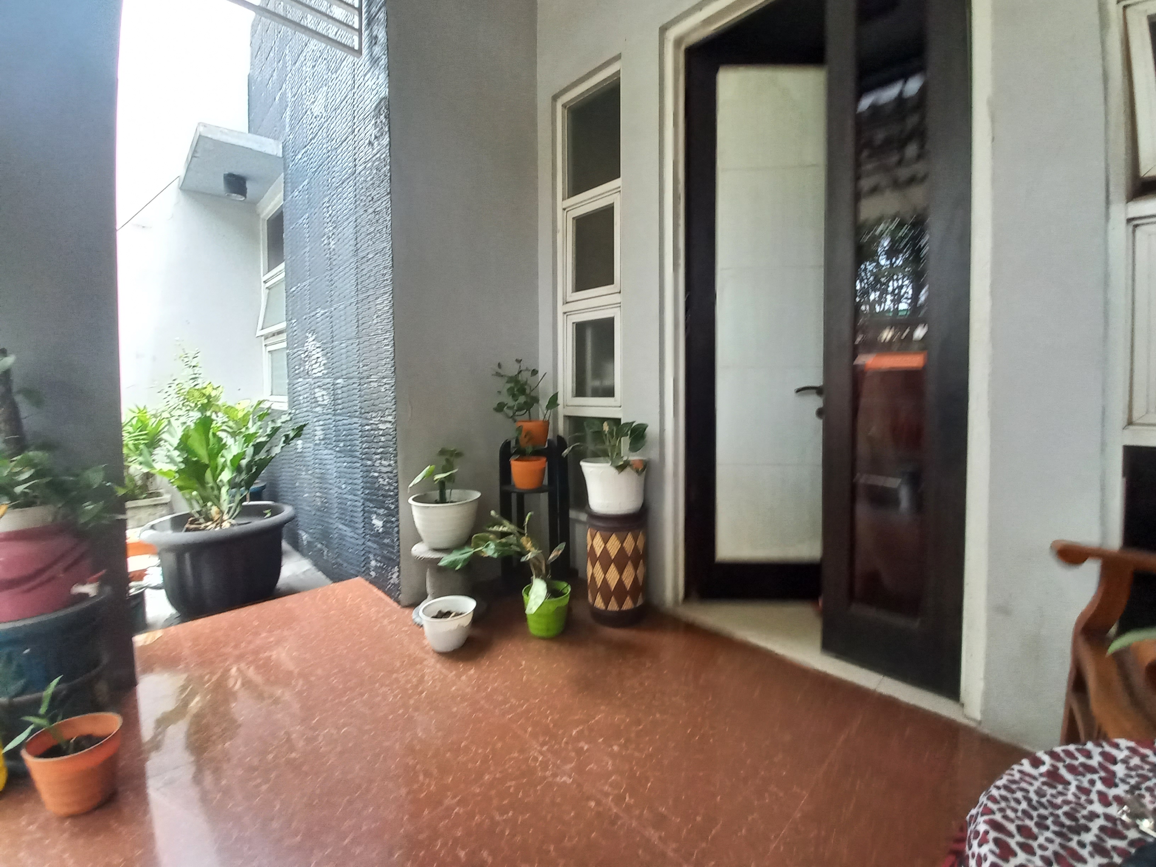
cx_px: 578
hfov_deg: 106.2
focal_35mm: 13
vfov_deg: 89.9
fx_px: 434
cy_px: 434
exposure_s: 1/100
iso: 100
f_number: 2.2
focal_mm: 1.42
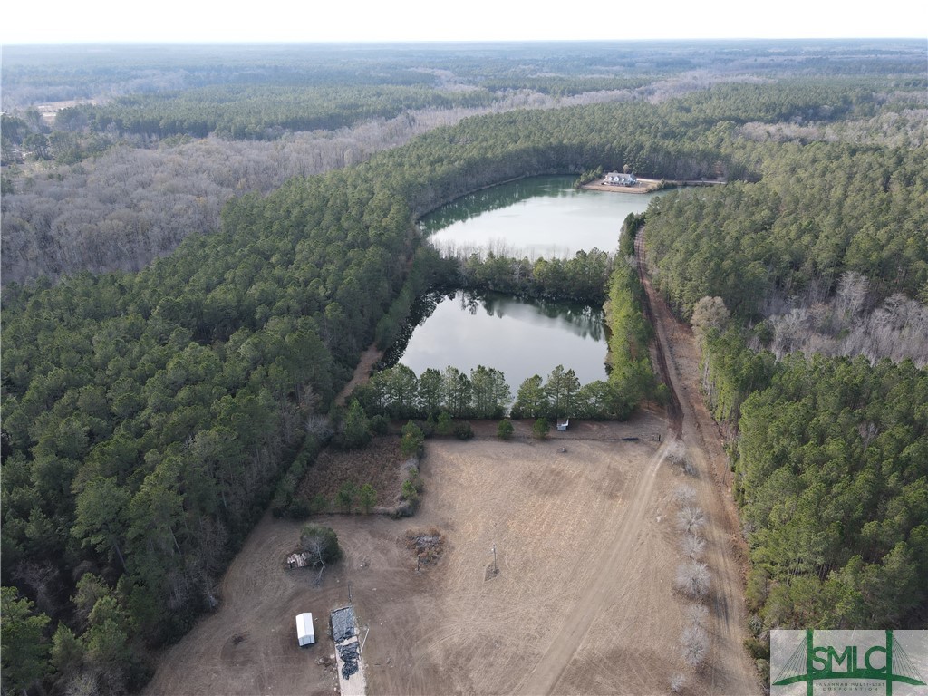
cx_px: 464
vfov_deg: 56.8
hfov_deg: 71.6
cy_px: 348
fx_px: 643
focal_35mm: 24
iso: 110
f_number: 2.8
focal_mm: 4.5
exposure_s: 1/125
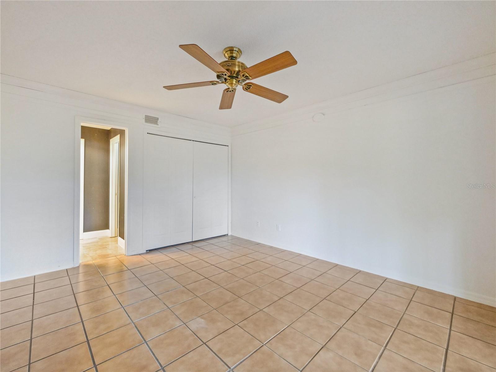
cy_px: 186
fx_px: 201
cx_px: 248
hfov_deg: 102.1
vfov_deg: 85.7
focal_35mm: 14
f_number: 4
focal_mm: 7
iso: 3200
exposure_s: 1/20
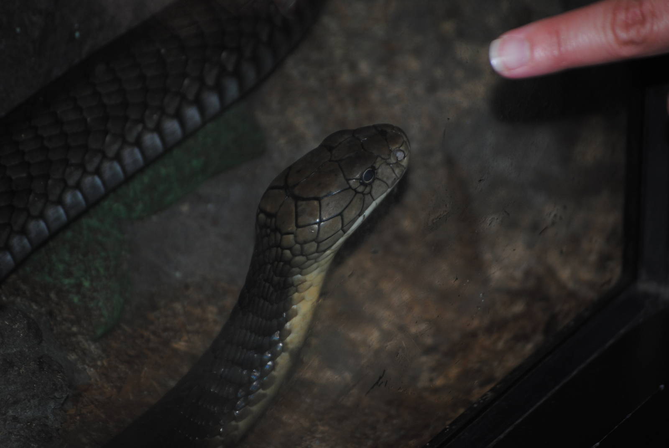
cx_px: 334
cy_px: 224
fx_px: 3488
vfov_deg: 7.3
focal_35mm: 188
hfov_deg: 11.0
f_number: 4.8
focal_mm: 125
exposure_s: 1/60
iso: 200
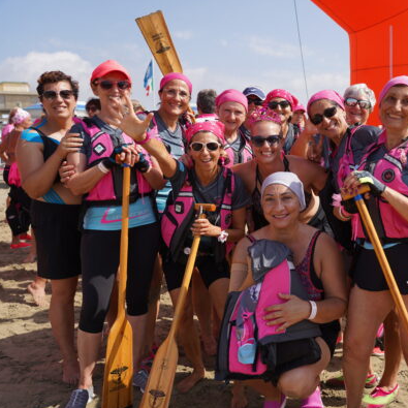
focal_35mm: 40
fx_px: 533
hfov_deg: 40.7
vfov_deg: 41.9
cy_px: 205
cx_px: 304
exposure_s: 1/800
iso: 100
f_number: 4
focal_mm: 31
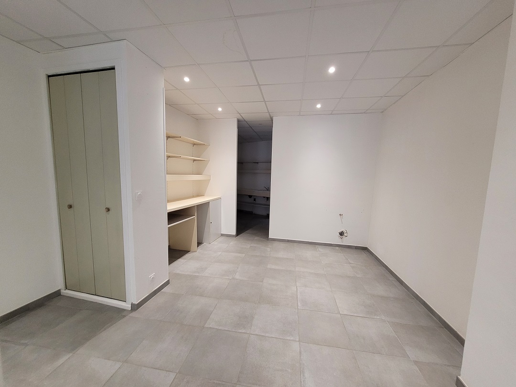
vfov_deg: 89.9
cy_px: 194
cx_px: 258
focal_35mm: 13
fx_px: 194
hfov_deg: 106.2
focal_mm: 1.74
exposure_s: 1/50
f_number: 2.2
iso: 250
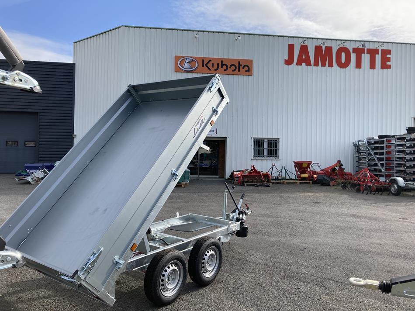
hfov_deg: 63.5
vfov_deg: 49.7
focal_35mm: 28
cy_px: 156
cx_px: 208
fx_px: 336
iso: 20
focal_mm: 3.99
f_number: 1.8
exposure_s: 1/1453
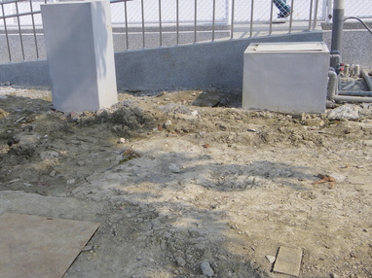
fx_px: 473
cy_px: 149
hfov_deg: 42.9
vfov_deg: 32.8
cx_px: 159
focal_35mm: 44
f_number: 7
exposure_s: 1/100
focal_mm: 4.9
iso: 64
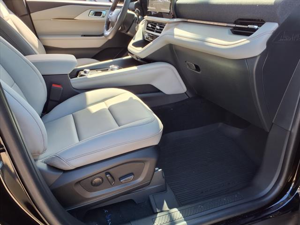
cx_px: 150
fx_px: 234
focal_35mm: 27
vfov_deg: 51.4
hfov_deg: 65.3
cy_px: 112
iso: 40
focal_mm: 3.58
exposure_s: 1/145
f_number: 1.9
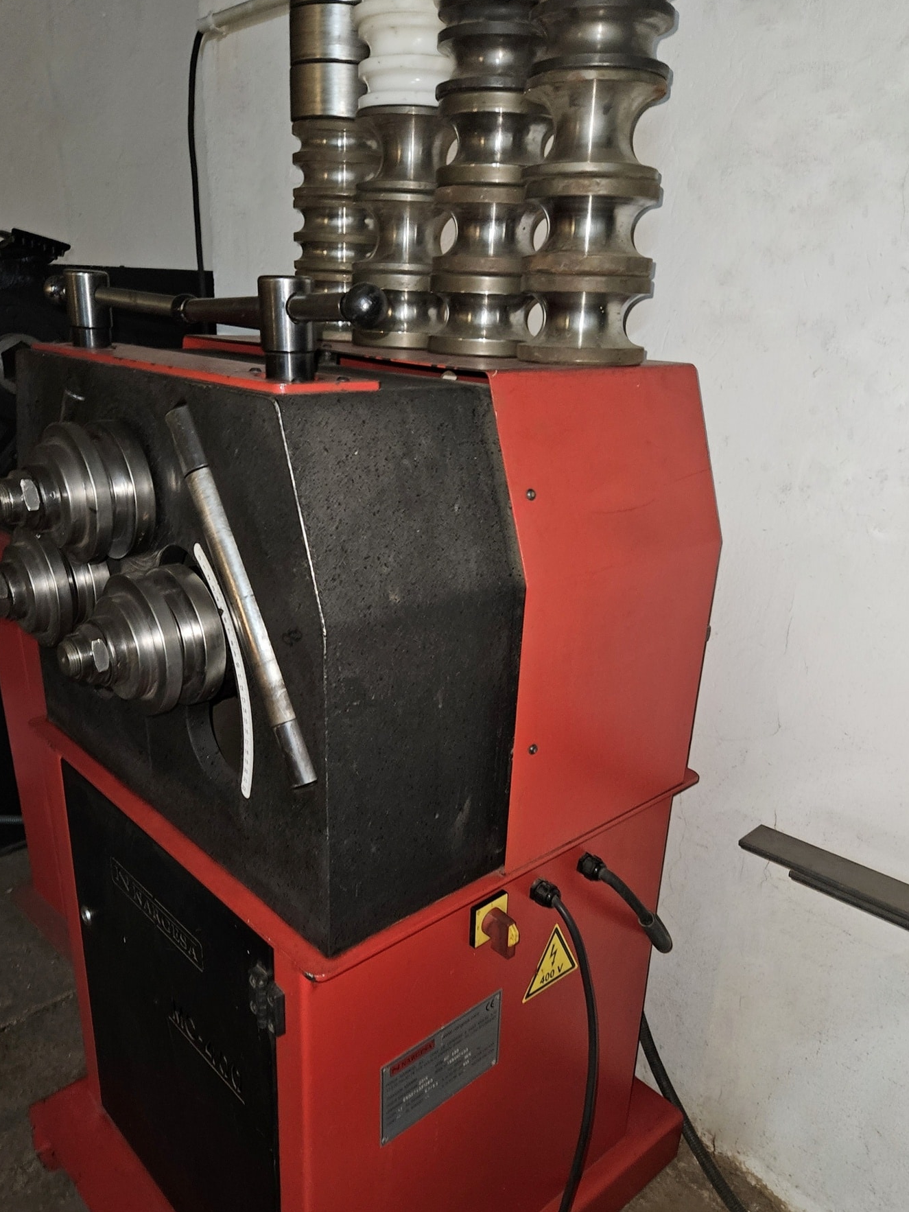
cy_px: 649
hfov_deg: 54.9
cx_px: 433
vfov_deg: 69.3
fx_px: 875
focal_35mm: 25
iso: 400
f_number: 1.8
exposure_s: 1/8
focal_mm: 5.4
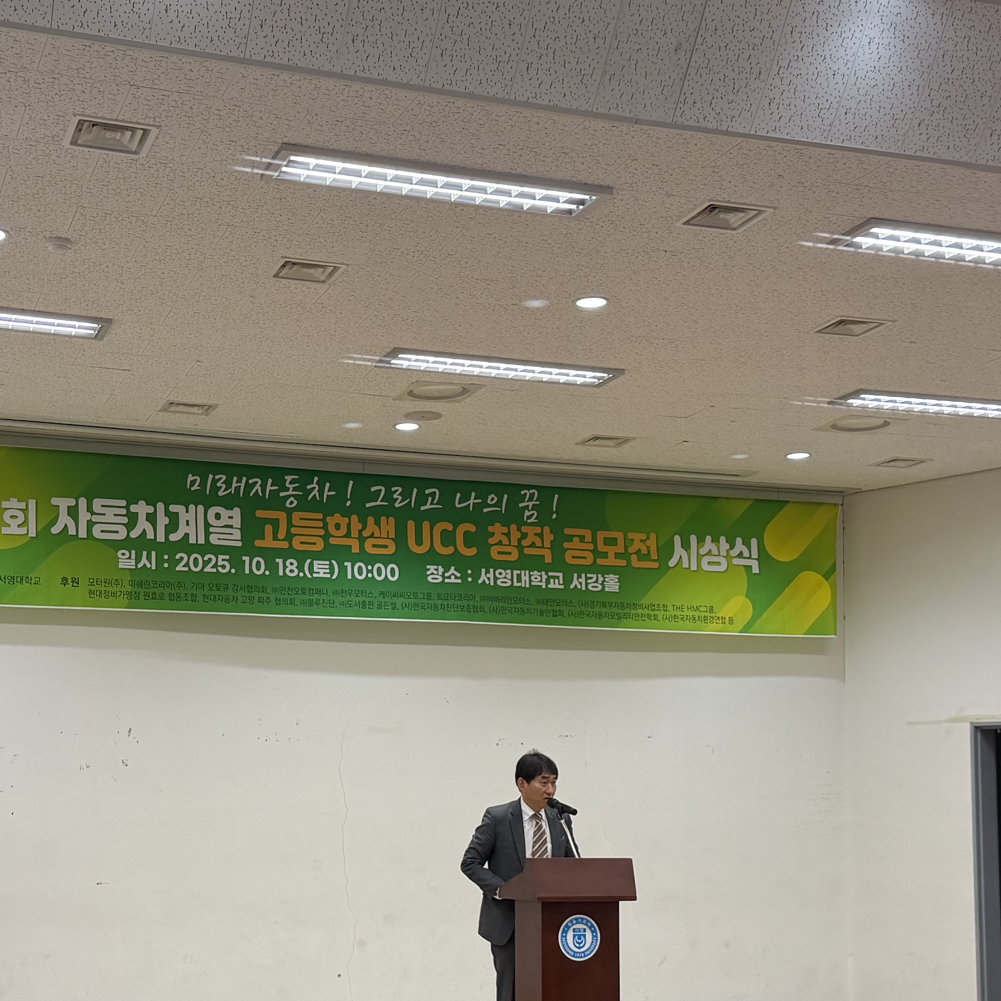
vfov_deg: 31.4
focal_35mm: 54
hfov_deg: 31.6
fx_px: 1767
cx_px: 416
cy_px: 672
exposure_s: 1/120
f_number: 1.78
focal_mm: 6.76
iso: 200
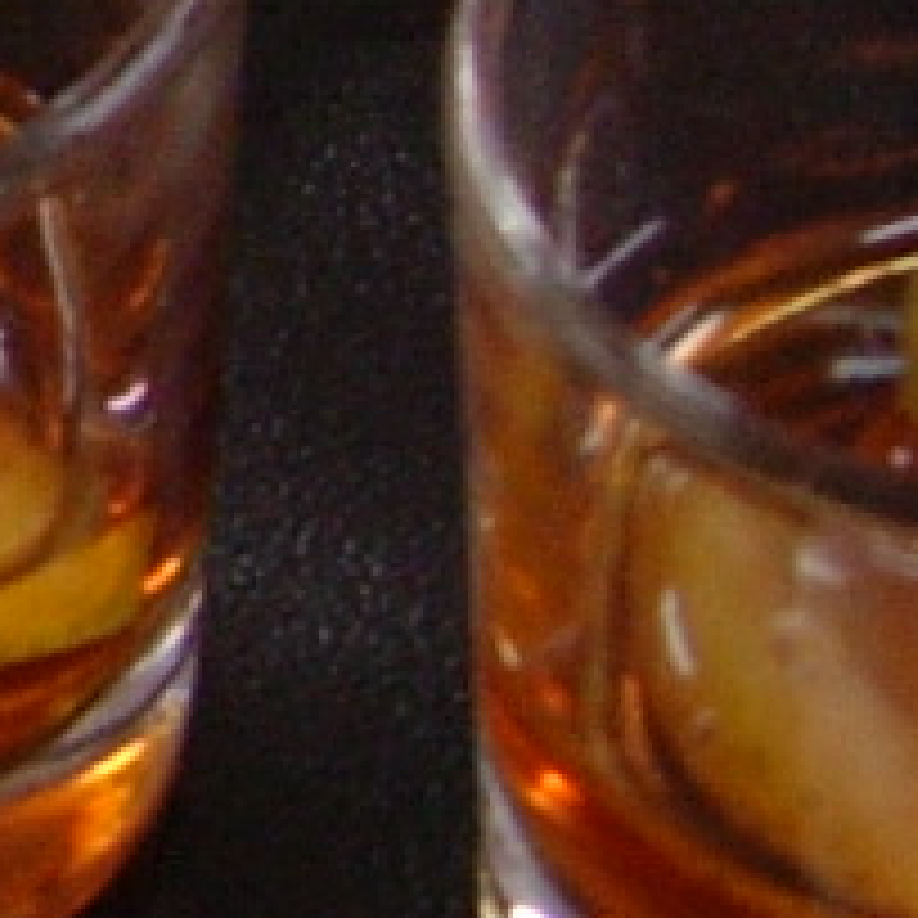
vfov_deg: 6.6
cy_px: 86
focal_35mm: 263
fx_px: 7891
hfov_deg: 6.1
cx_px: -1822
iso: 163
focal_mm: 7.8
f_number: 2.8
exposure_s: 1/32
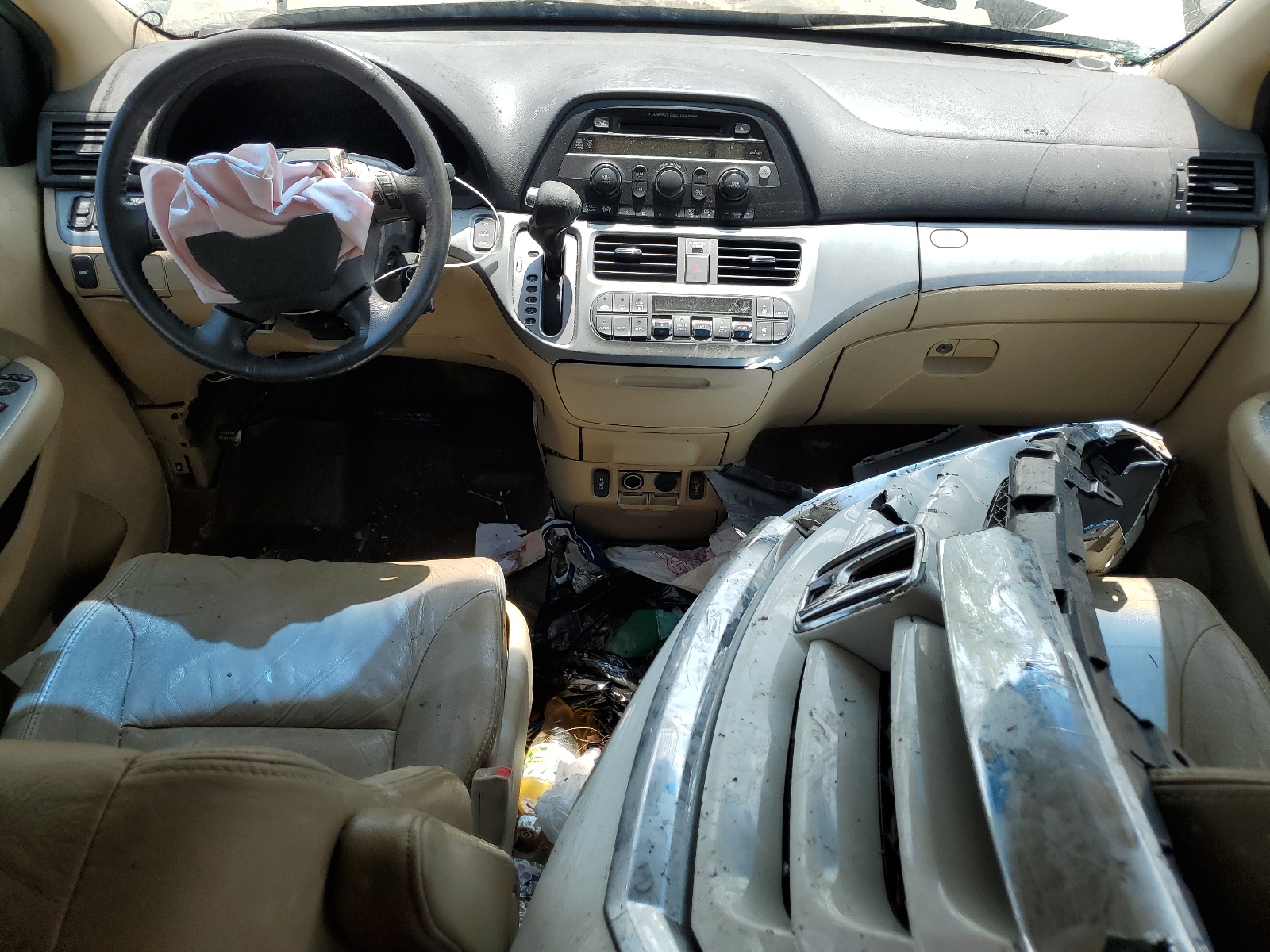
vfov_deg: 53.1
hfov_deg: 67.3
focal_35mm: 26
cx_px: 635
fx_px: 954
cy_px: 476
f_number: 1.5
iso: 50
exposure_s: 1/909
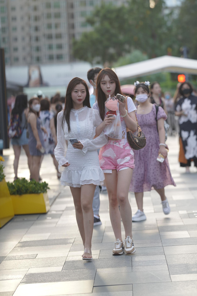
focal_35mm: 135
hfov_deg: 10.2
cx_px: 98
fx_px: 1108
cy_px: 148
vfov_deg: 15.2
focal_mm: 135
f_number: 2.5
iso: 500
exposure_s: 1/640
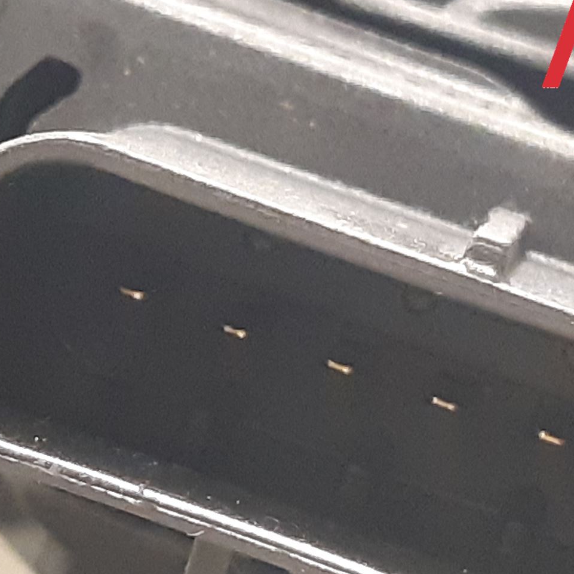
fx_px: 919
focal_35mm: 49
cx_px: 297
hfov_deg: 34.7
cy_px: 446
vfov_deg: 33.8
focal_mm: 3.93
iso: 400
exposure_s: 1/25
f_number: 1.7
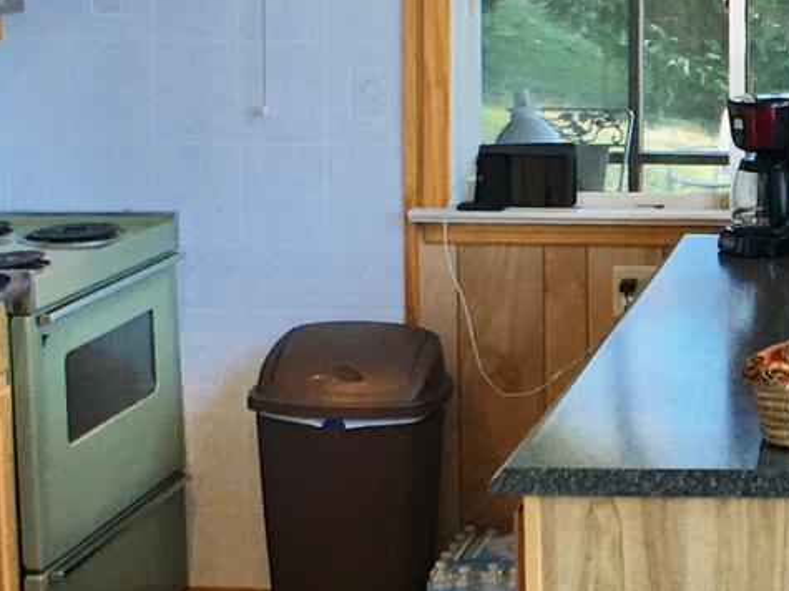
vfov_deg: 11.7
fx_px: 2848
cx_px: 1022
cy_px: 12
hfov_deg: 15.1
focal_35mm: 125
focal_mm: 4.15
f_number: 2.2
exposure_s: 1/30
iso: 32
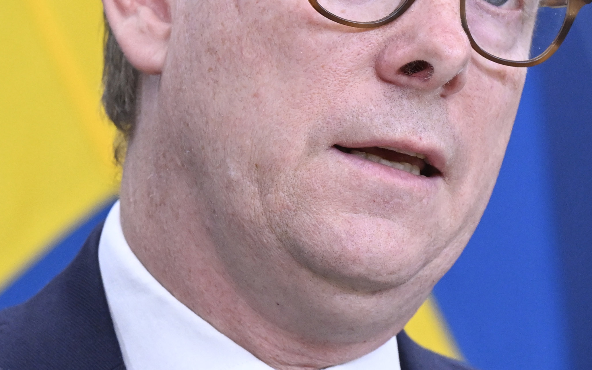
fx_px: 7566
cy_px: 209
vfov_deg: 2.8
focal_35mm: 469
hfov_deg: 4.5
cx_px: 650
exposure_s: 1/320
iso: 2000
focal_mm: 115
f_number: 4
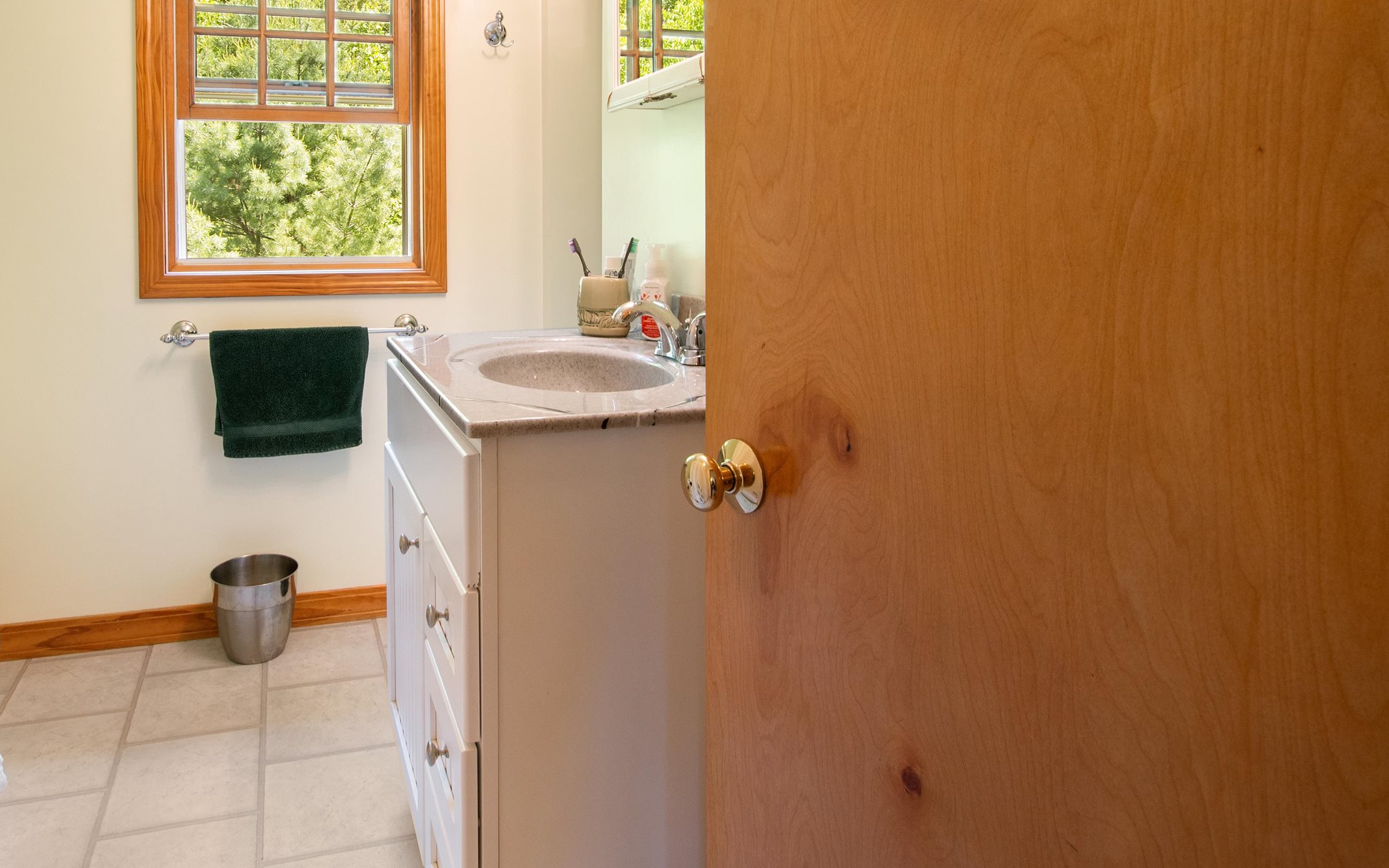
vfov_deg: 52.9
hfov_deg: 78.1
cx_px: 514
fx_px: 833
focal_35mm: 22
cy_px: 232
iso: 100
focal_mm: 10
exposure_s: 1/5
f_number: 8
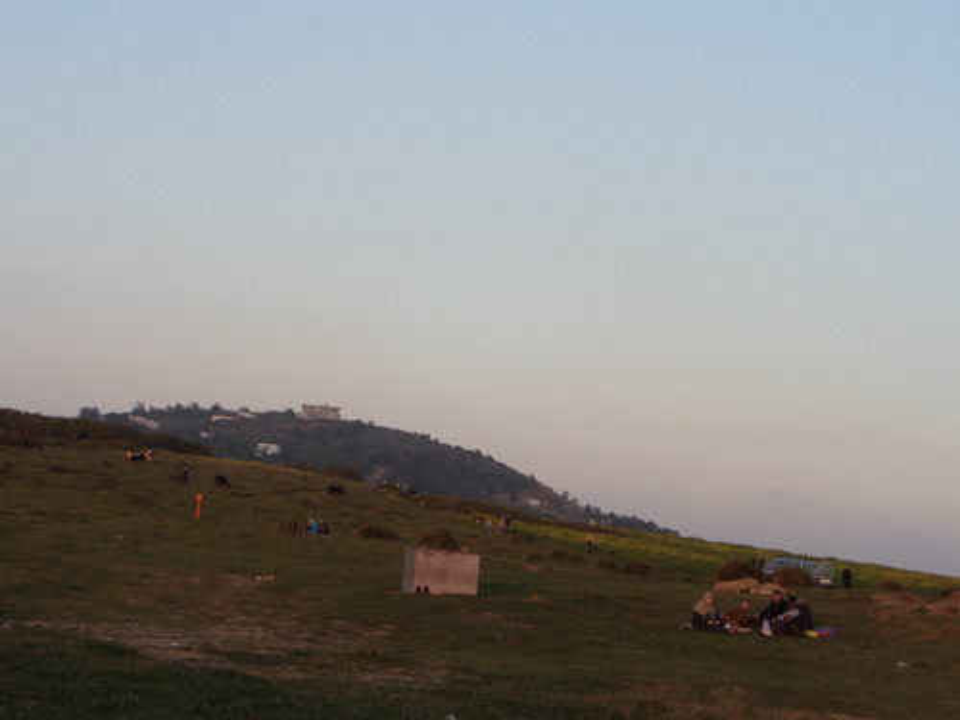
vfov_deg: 16.8
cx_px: 480
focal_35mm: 88
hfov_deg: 22.3
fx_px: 2440
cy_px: 360
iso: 80
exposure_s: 1/90
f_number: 4.4
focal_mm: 14.3
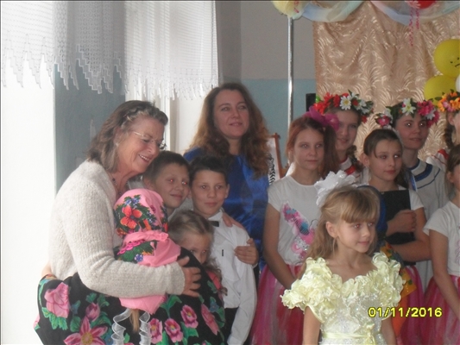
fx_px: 1063
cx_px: 230
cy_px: 172
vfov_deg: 18.4
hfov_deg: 24.4
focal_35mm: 80
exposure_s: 1/60
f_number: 4.4
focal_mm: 14.1
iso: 320
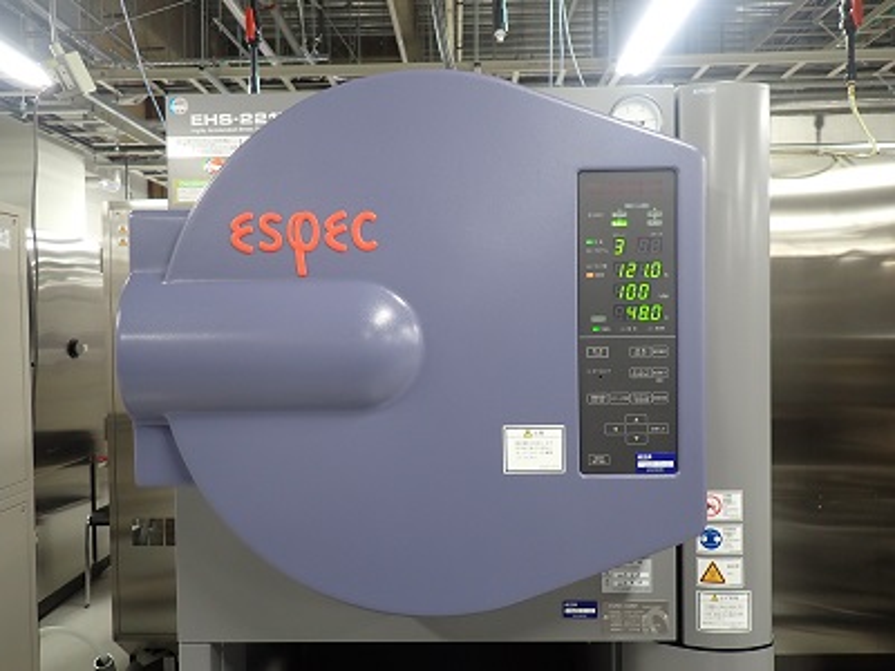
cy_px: 336
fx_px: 646
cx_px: 448
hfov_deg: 69.4
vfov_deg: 54.9
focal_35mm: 25
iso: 200
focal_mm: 4.5
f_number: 2
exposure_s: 1/30
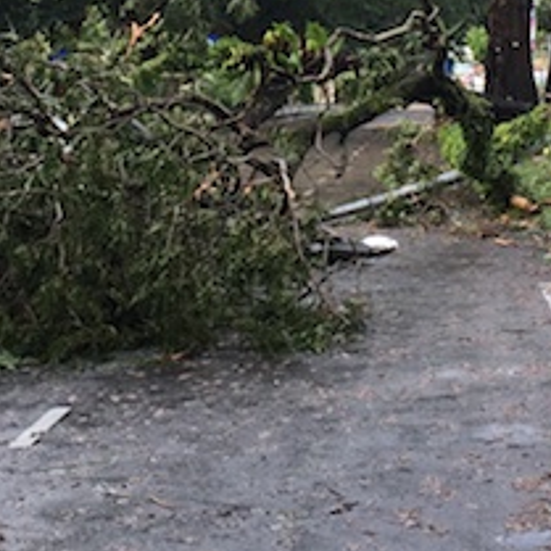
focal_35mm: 98
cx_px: 293
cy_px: -50
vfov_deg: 17.2
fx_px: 1765
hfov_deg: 17.7
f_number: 2.2
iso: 32
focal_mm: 4.15
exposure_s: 1/124
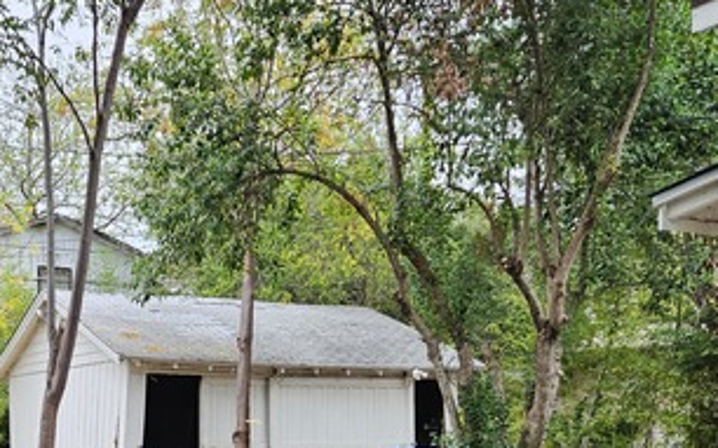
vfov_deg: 24.4
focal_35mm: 51
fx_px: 998
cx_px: 131
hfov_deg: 38.0
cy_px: 427
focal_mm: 5.4
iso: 40
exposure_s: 1/180
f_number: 1.8
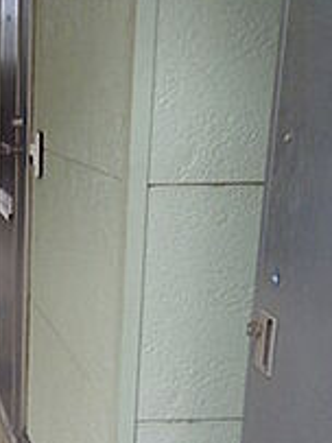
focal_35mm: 65
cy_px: 310
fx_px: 832
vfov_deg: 29.5
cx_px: -85
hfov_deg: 20.8
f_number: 3.1
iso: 250
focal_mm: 4
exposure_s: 1/45
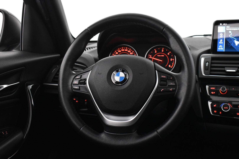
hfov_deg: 43.6
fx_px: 299
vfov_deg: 29.9
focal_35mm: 45
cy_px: 80
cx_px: 120
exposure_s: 1/40
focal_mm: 30
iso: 3200
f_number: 4.2
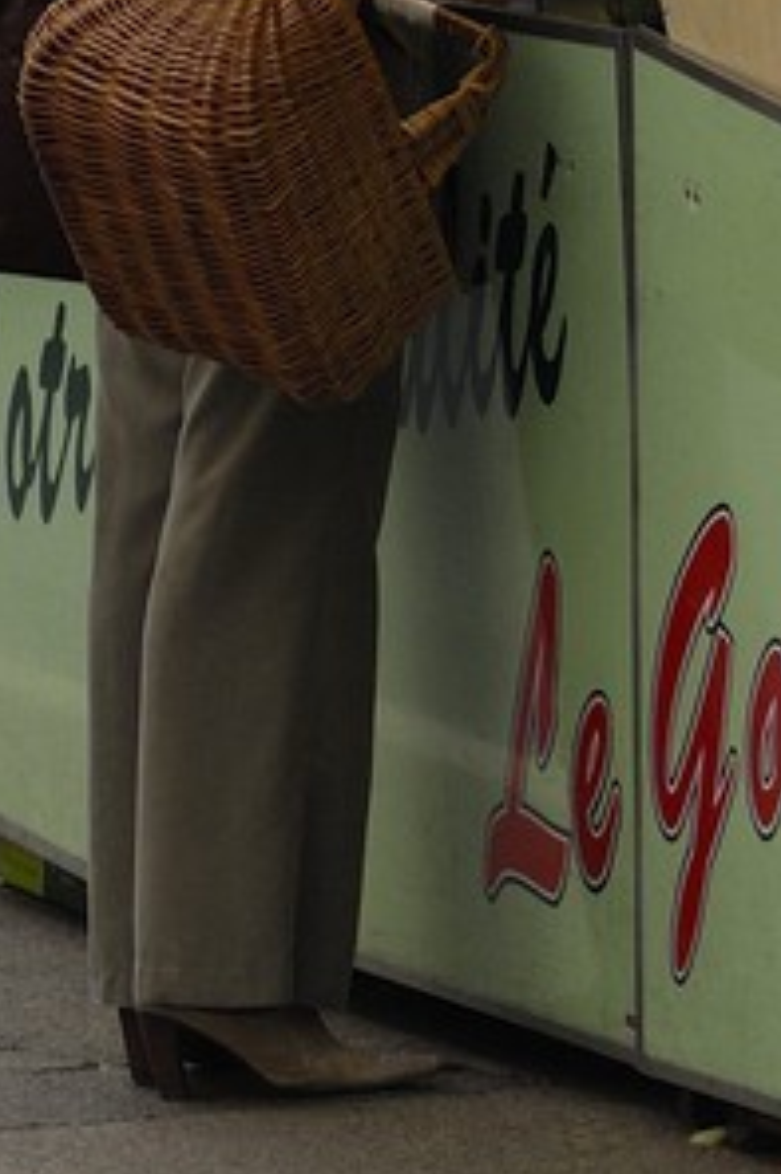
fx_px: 14790
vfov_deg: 4.5
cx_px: 2942
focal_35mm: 454
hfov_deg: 2.9
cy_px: -670
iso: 100
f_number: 5.6
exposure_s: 1/100
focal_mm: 56
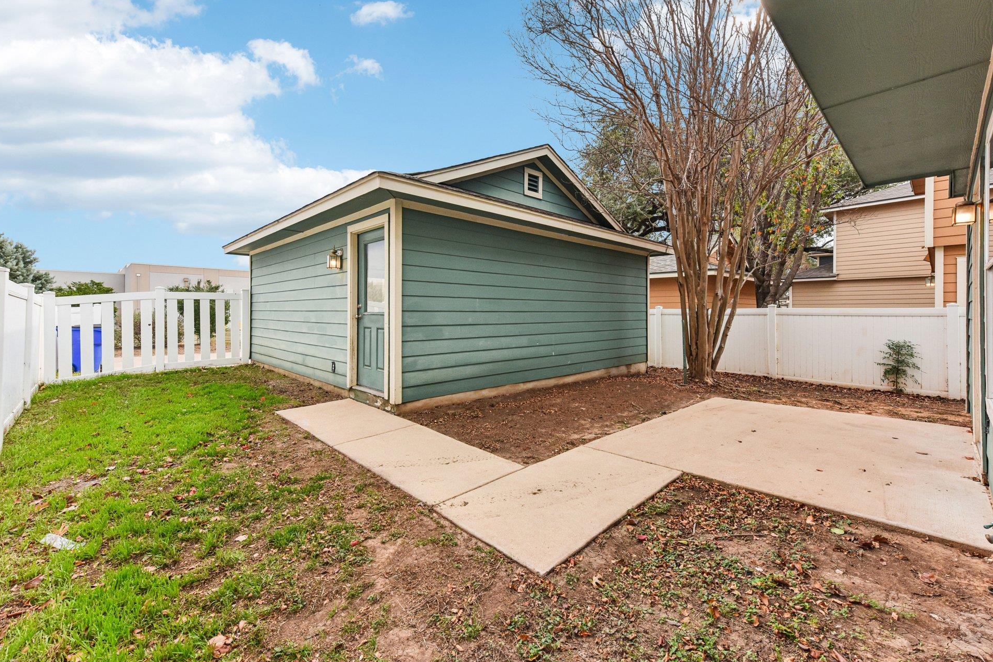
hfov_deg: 100.4
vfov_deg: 77.3
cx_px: 493
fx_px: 414
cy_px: 313
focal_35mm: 15
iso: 400
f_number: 8
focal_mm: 14
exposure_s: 1/500
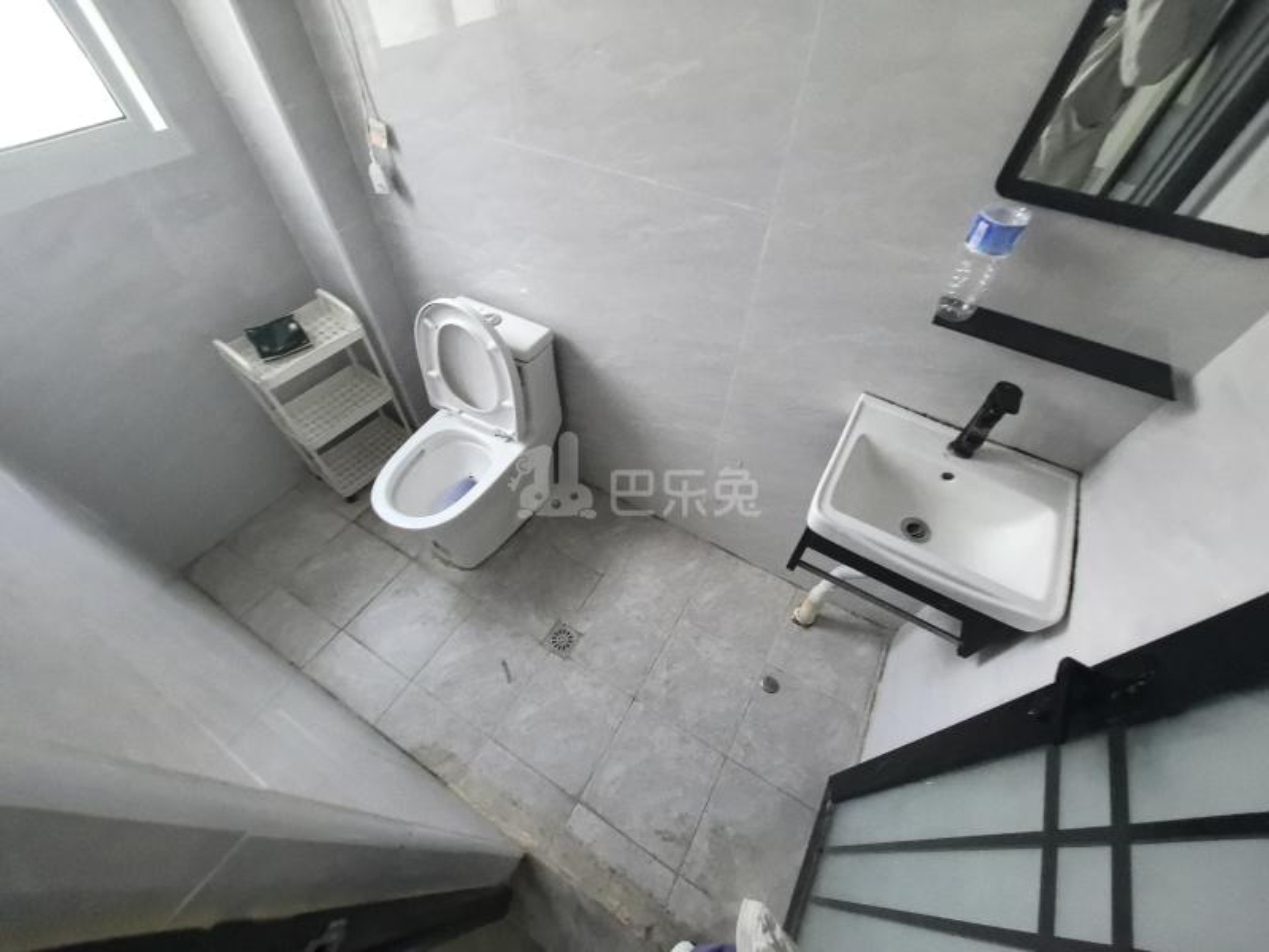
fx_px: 477
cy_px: 476
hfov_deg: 106.2
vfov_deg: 89.9
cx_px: 634
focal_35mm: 13
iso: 500
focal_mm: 1.95
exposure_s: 1/100
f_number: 2.2
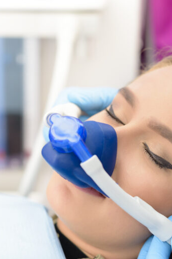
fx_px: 917
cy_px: 129
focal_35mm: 128
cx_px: 82
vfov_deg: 16.0
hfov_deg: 10.7
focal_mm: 85
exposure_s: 1/250
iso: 250
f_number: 2.8
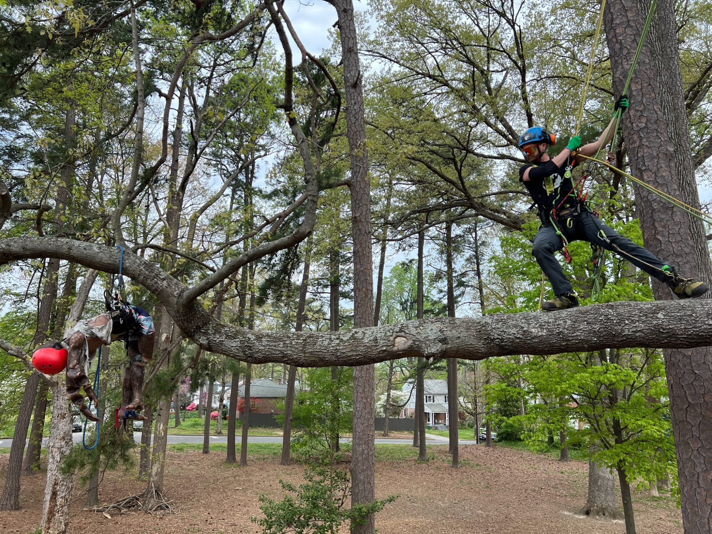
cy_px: 267
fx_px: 535
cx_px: 356
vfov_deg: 53.1
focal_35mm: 26
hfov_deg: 67.3
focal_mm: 5.7
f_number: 1.5
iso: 50
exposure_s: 1/1449
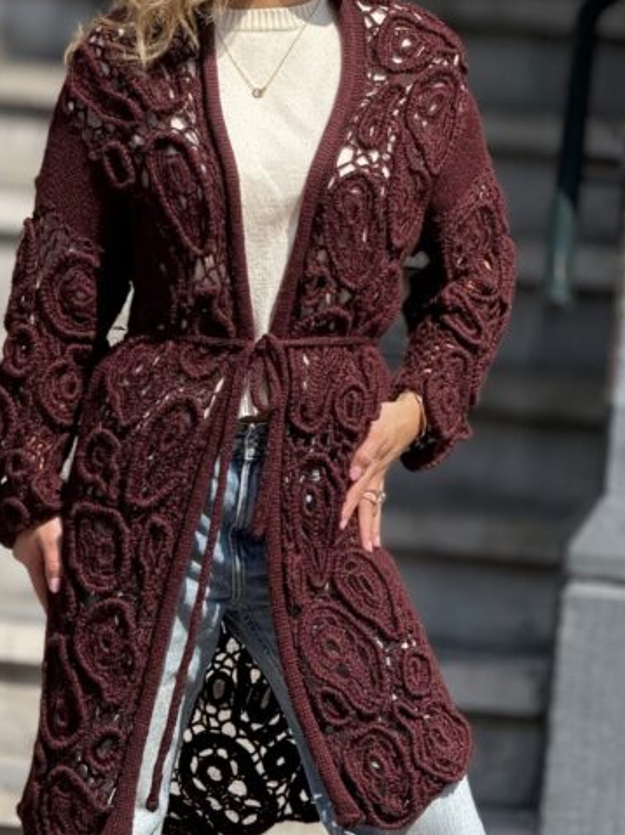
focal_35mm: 201
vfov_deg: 9.8
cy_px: 349
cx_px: 225
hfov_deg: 7.4
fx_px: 4843
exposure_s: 1/644
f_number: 2.8
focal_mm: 15.66
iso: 64
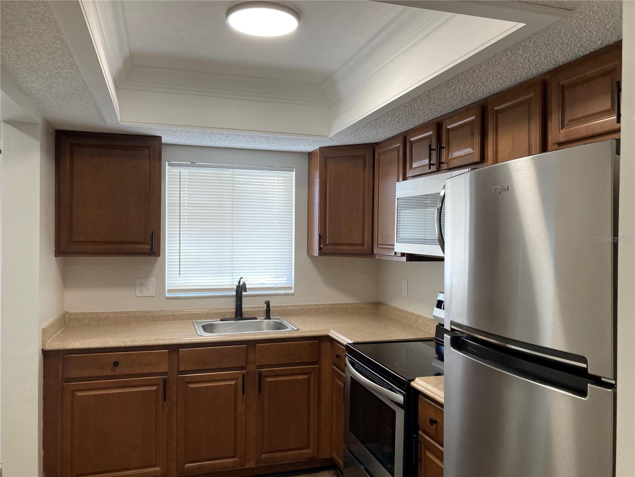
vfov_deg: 49.7
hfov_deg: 63.4
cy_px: 238
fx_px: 514
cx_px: 318
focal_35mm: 28
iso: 50
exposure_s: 1/60
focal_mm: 3.99
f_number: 1.8
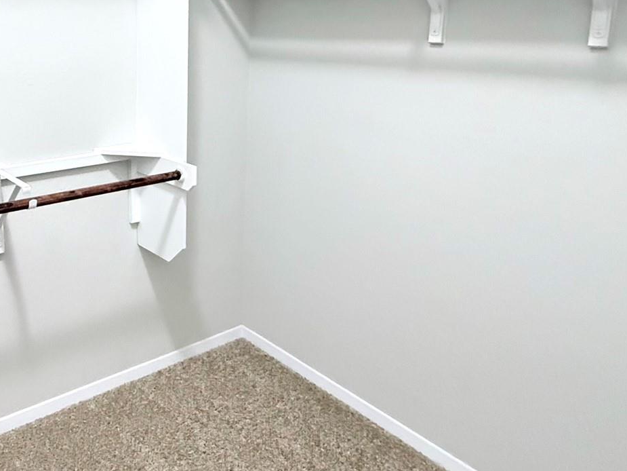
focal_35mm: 31
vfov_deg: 43.9
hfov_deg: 53.2
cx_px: 99
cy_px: 113
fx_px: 562
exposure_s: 1/40
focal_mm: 2.22
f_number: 2.2
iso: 1000
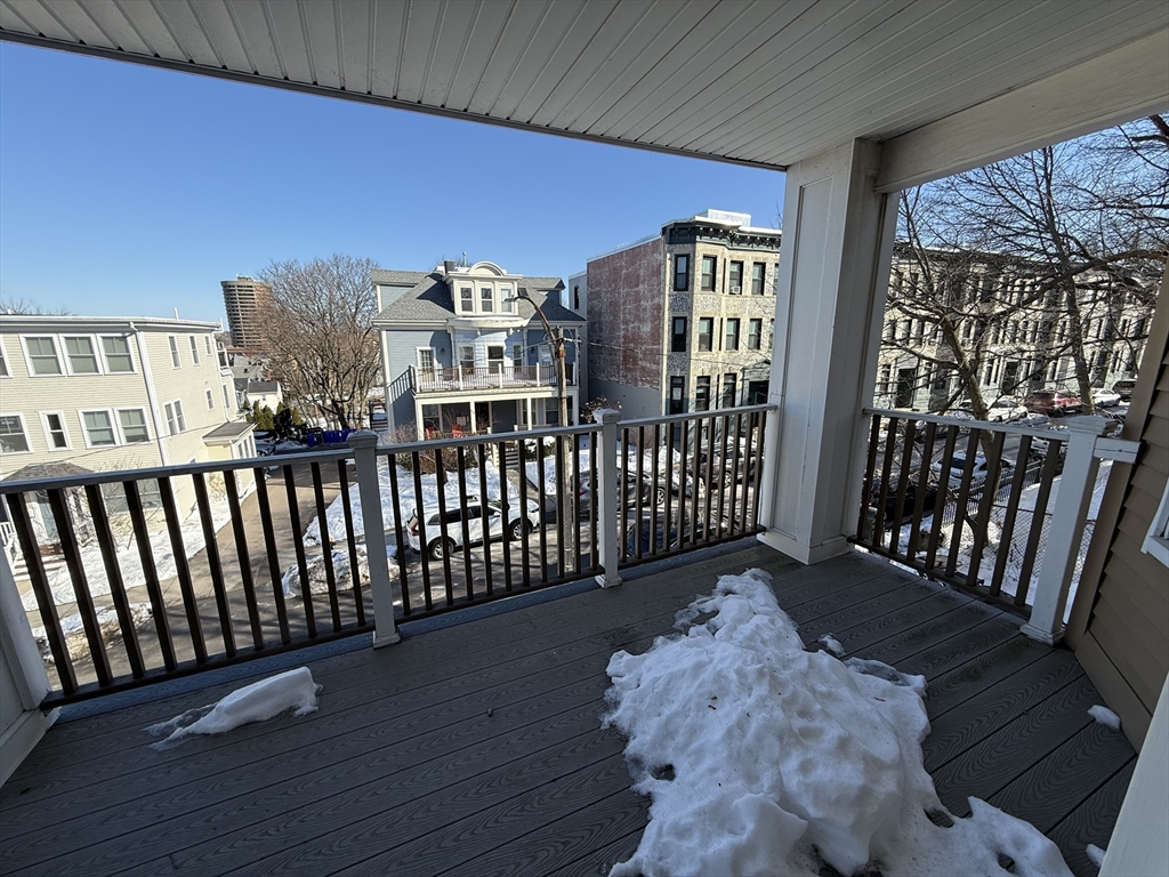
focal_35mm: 14
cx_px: 584
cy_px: 438
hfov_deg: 102.1
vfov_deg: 85.7
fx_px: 473
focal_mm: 2.22
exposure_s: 1/1211
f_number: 2.2
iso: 50
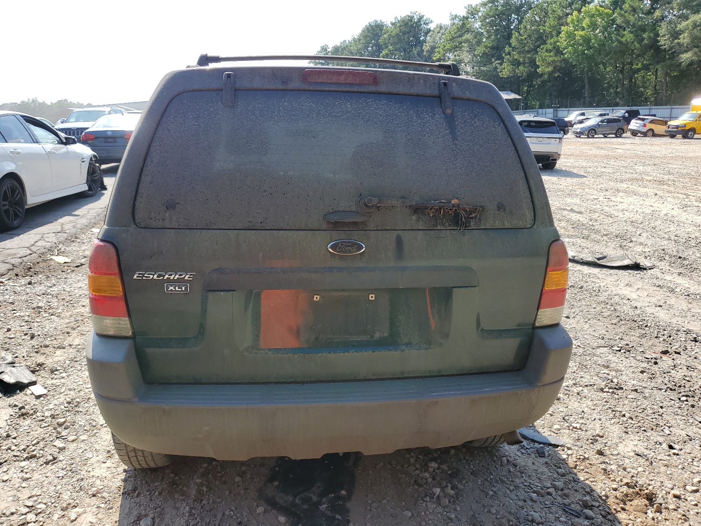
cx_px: 350
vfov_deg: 53.1
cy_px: 263
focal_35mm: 26
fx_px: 527
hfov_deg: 67.3
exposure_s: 1/1667
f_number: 1.5
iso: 50
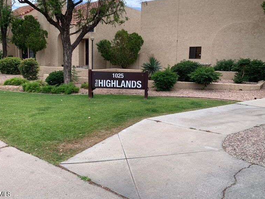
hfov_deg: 61.6
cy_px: 93
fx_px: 222
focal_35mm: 29
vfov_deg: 48.2
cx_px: 122
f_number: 1.8
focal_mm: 4.25
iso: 25
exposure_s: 1/856
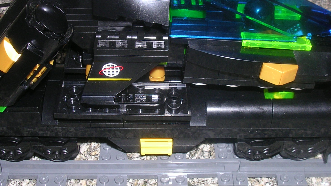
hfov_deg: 36.0
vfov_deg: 20.7
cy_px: 74
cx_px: 170
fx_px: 509
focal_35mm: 58
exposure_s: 1/60.1
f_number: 5.6
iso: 50
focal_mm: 5.8
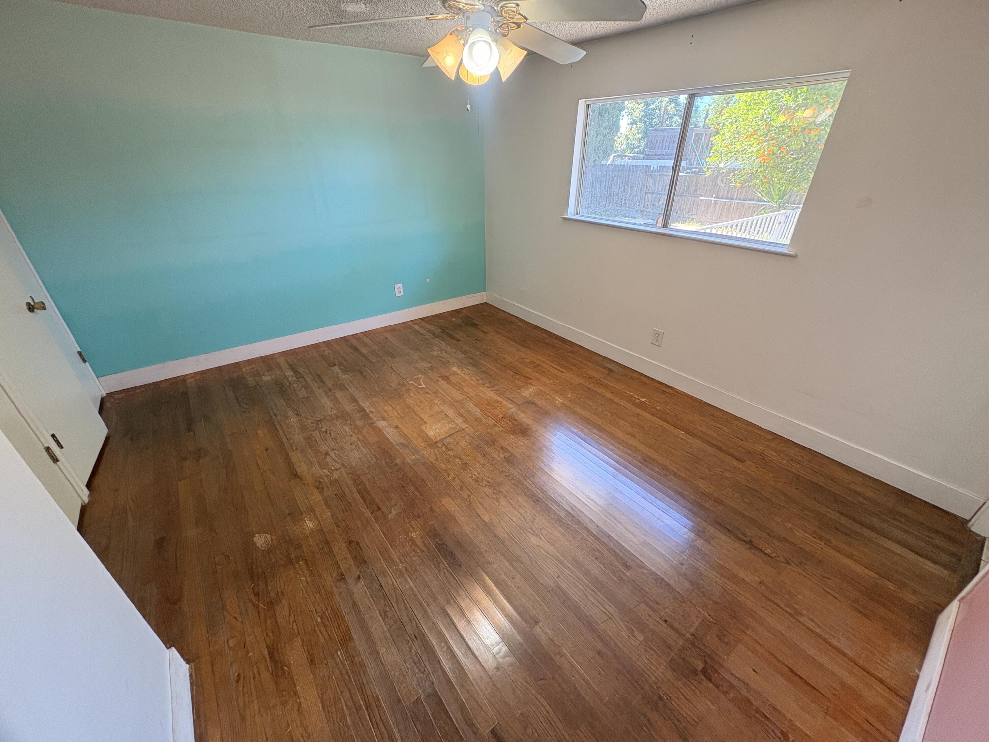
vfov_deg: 85.7
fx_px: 400
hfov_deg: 102.1
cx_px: 494
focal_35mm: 14
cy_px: 371
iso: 250
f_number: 2.2
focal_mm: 2.22
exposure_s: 1/120
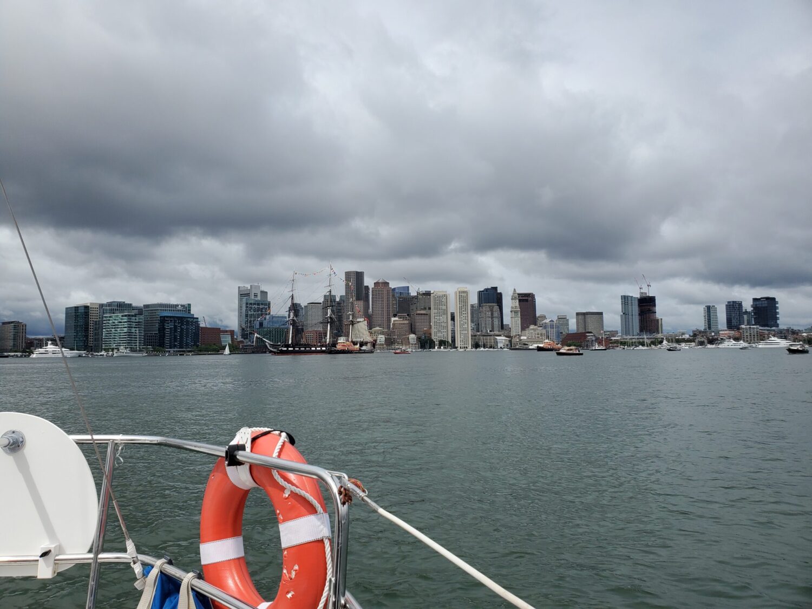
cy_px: 304
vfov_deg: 53.1
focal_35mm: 26
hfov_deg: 67.3
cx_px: 406
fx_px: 610
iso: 50
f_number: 2.4
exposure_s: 1/3101
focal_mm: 4.3
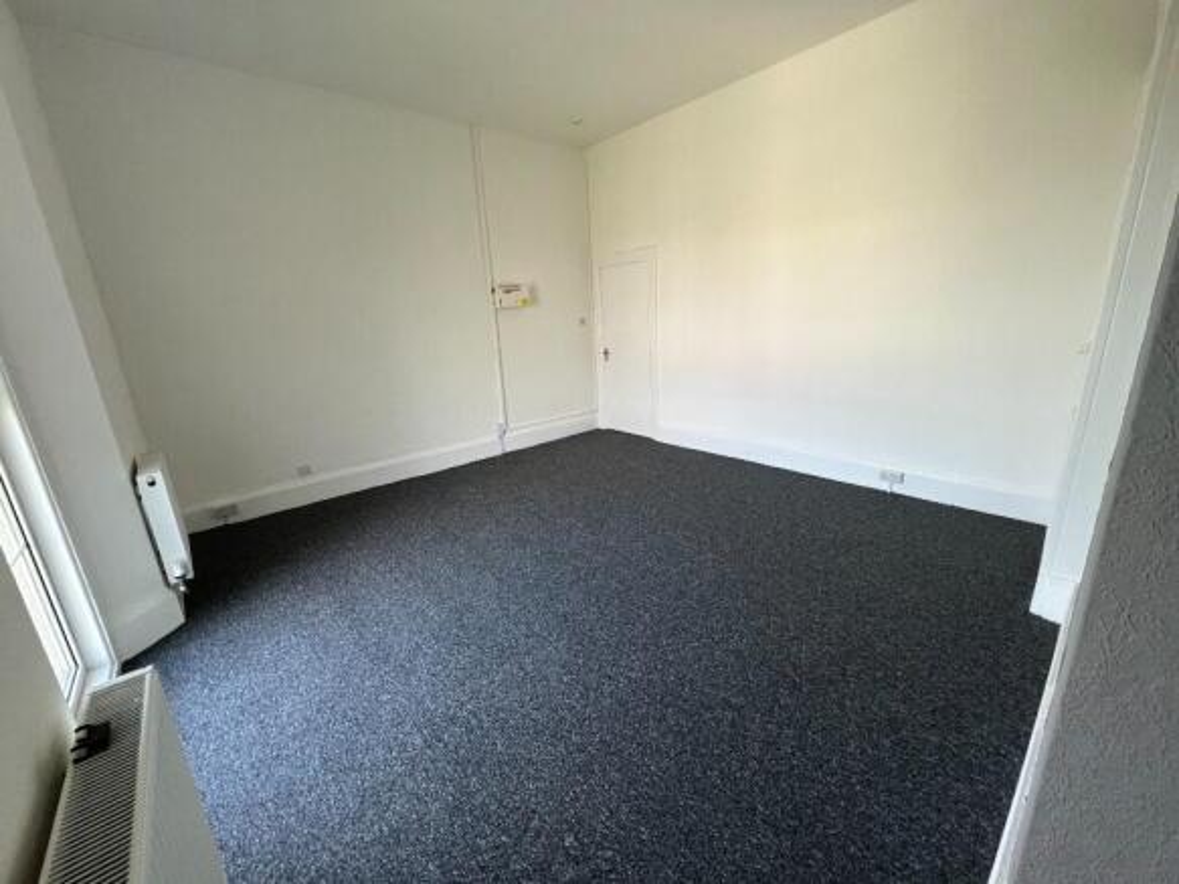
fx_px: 443
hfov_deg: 106.2
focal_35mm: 13
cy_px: 442
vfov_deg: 89.9
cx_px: 590
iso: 100
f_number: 1.8
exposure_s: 1/99
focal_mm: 1.57
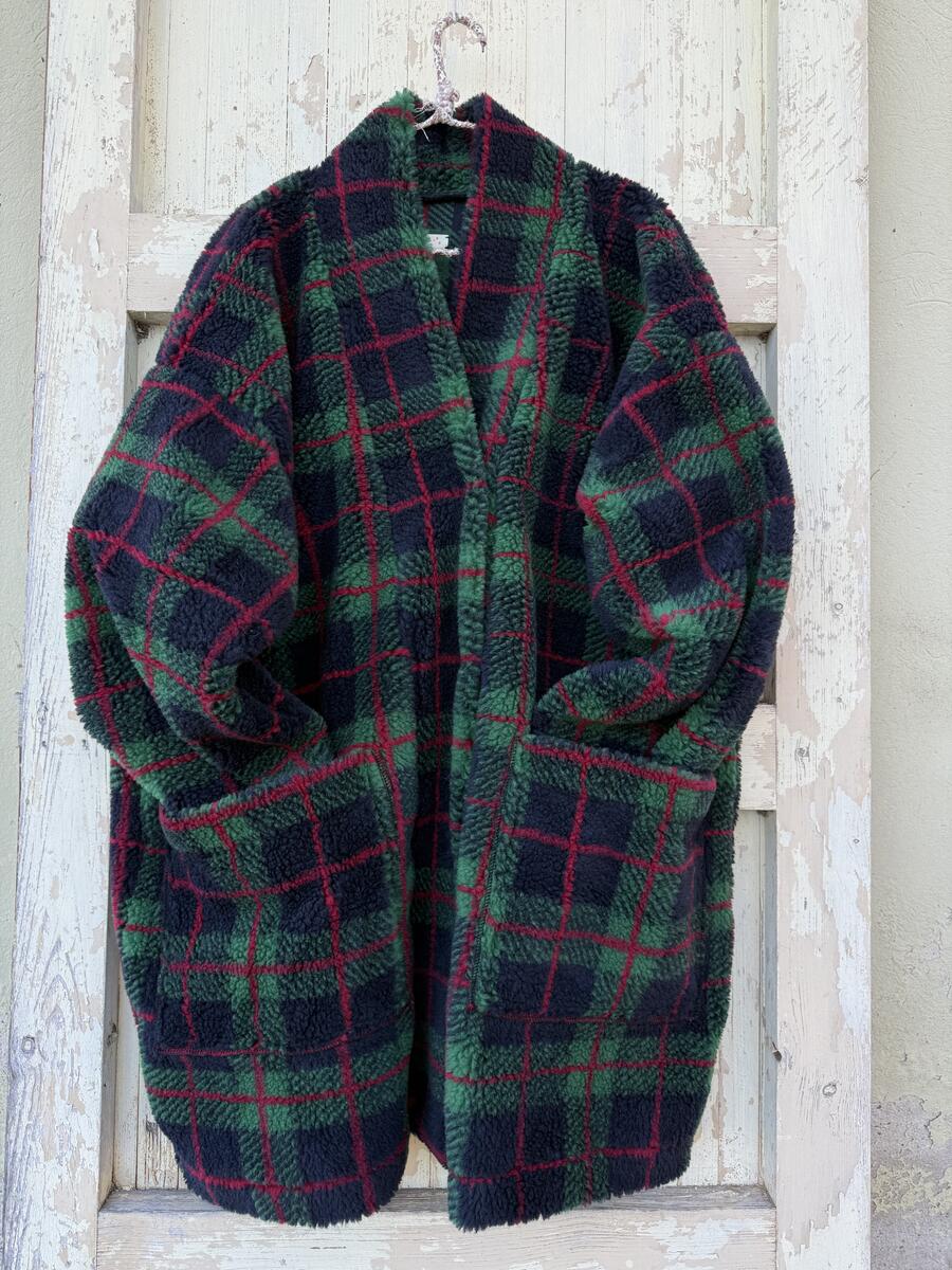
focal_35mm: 24
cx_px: 476
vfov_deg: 71.6
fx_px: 880
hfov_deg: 56.8
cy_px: 635
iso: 64
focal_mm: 6.76
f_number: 1.78
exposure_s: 1/287
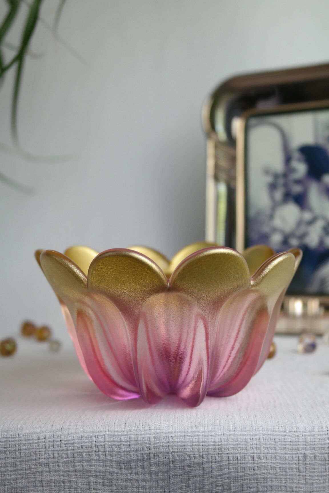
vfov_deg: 45.4
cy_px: 246
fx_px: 589
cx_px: 164
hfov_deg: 31.2
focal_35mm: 43
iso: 200
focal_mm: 28
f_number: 4
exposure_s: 1/100
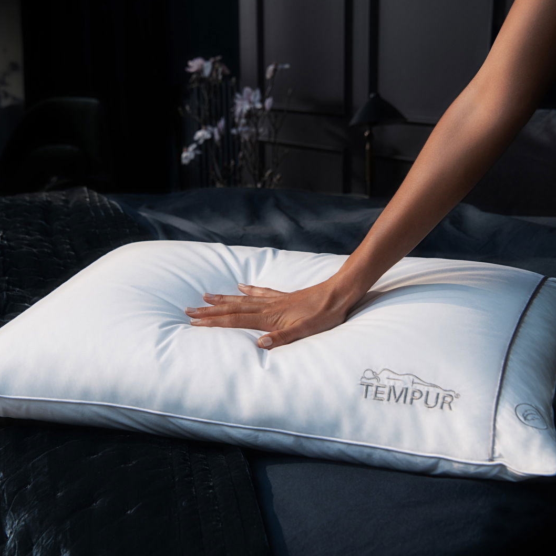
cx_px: 250
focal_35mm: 54
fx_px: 981
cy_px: 278
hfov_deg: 31.6
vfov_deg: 31.6
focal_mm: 42
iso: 640
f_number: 6.3
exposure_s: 1/125
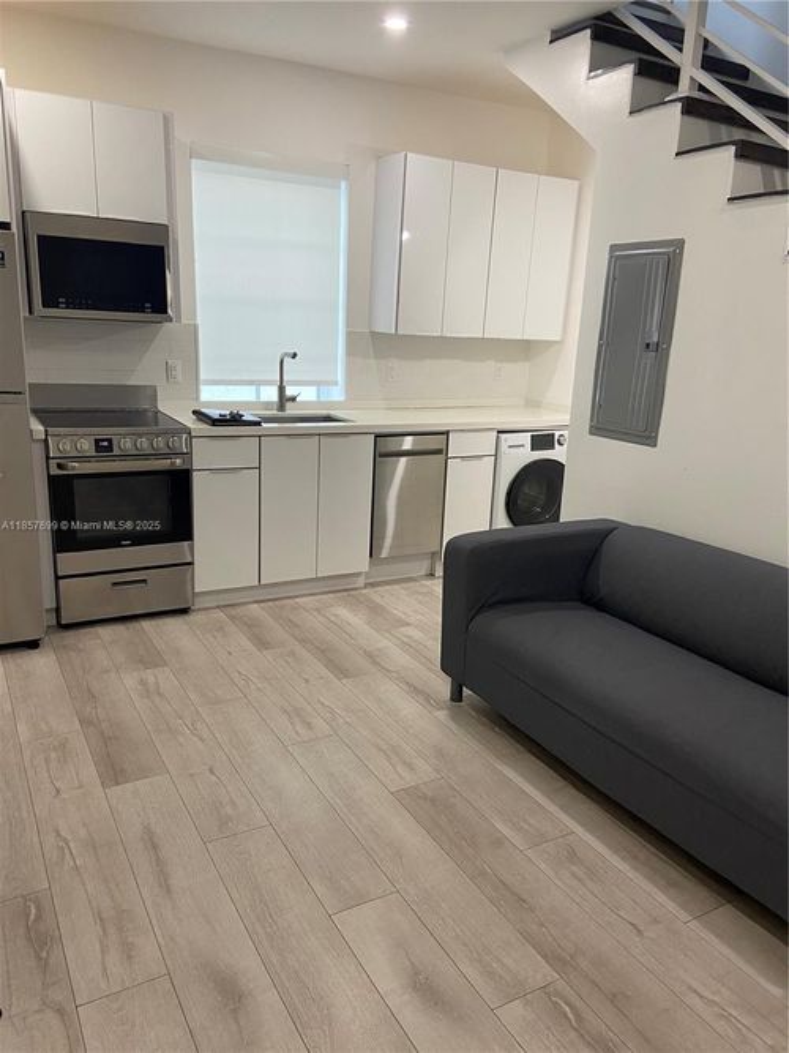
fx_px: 790
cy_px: 526
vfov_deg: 67.3
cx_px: 394
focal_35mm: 26
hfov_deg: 53.0
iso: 100
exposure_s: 1/60
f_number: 1.8
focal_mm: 4.25
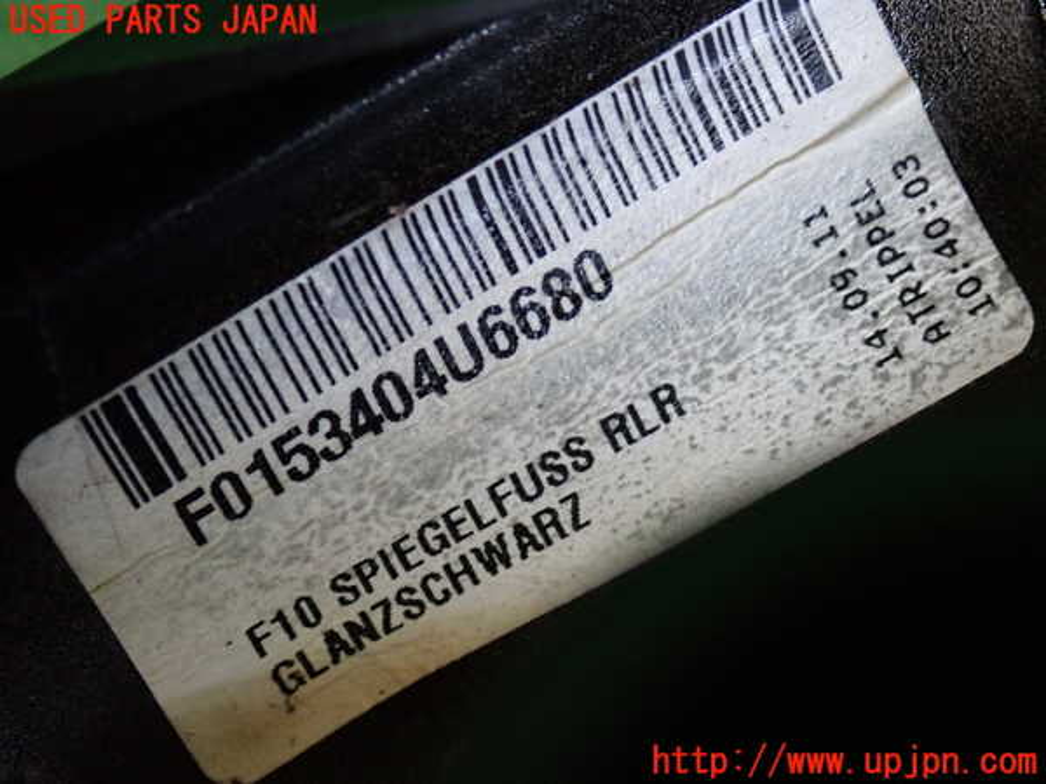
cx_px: 523
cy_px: 392
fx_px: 2659
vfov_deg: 16.8
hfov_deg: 22.3
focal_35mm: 88
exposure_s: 1/125
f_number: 4.5
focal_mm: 15.66
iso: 1000
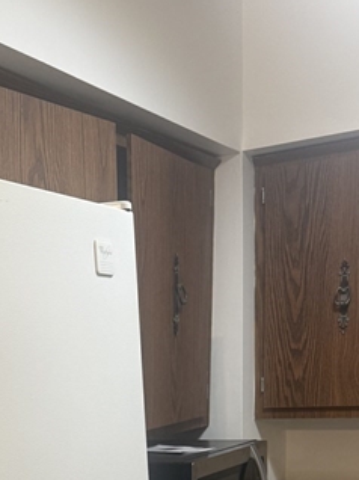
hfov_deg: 24.8
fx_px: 803
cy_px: 540
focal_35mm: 58
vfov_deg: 29.6
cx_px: 72
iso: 160
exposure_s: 1/60
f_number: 1.78
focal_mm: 6.76
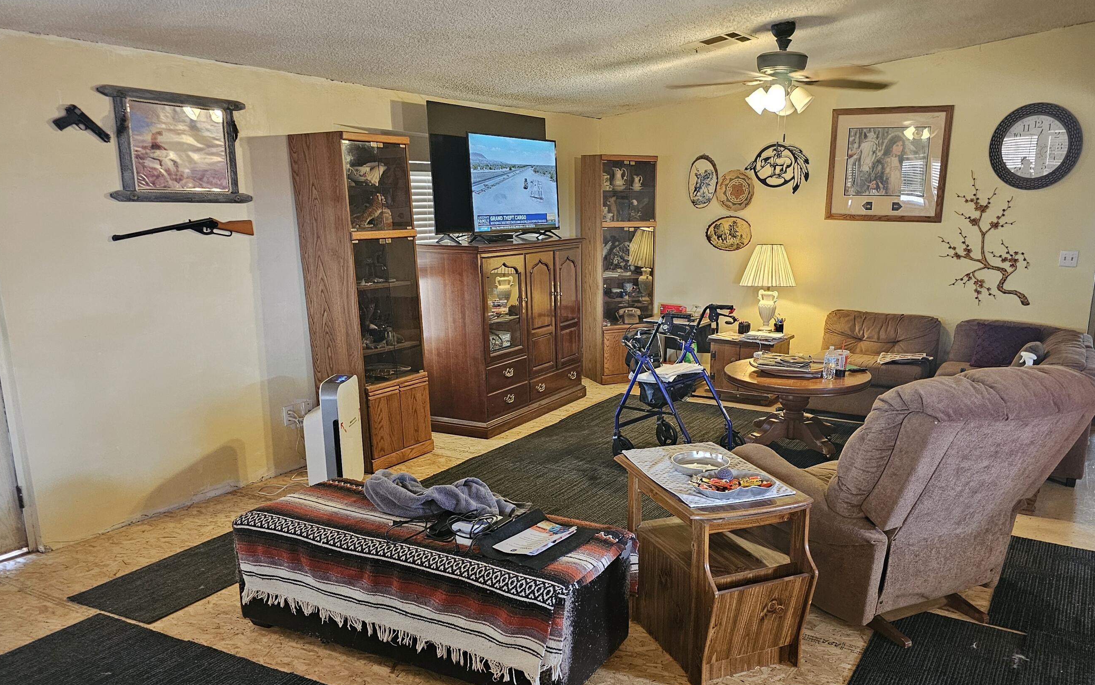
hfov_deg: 66.2
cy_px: 409
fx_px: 836
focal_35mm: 28
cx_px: 624
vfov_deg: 44.3
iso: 640
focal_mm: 6.3
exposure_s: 1/40
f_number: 1.7
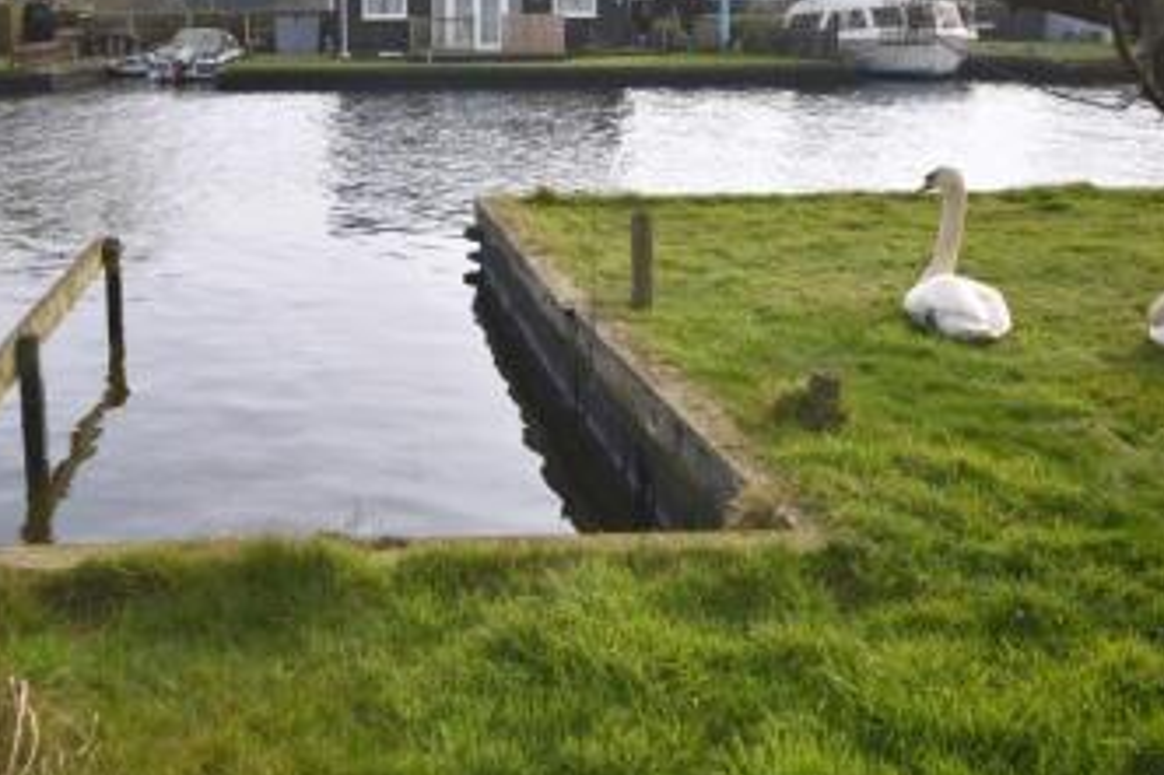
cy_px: 282
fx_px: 1390
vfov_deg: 31.0
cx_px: 344
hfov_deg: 44.4
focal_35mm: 43
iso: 320
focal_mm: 20
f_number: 8
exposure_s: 1/250
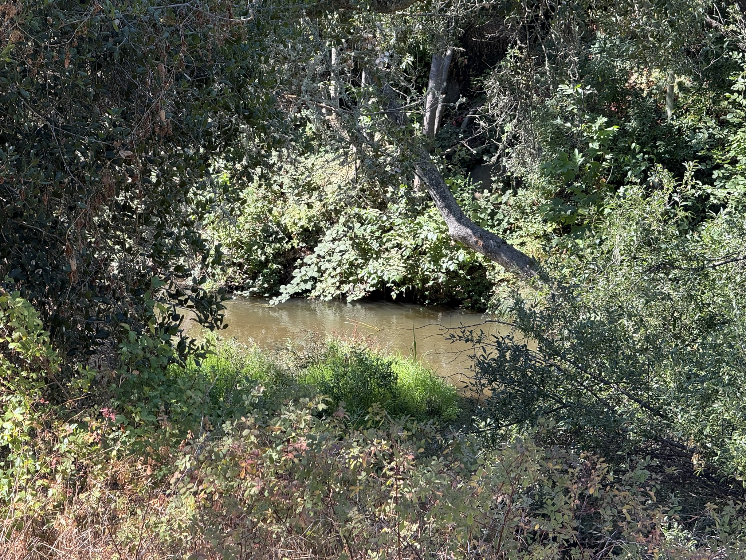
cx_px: 373
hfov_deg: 16.4
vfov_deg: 12.3
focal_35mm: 120
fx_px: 2586
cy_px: 280
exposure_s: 1/212
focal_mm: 15.66
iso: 50
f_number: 2.8
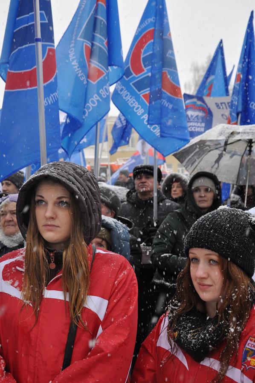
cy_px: 192
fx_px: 543
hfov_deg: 26.4
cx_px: 128
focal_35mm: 51
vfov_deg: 38.9
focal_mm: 34
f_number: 5.6
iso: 280
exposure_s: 1/125
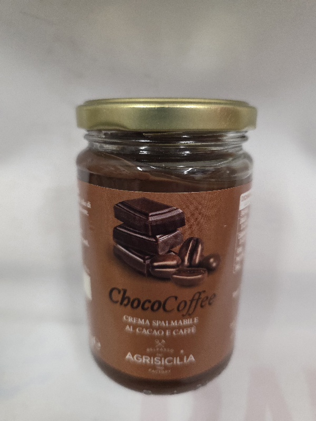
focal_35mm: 23
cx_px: 158
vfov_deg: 73.9
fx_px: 280
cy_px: 210
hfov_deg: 58.9
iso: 500
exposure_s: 1/101
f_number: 1.7
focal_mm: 6.3
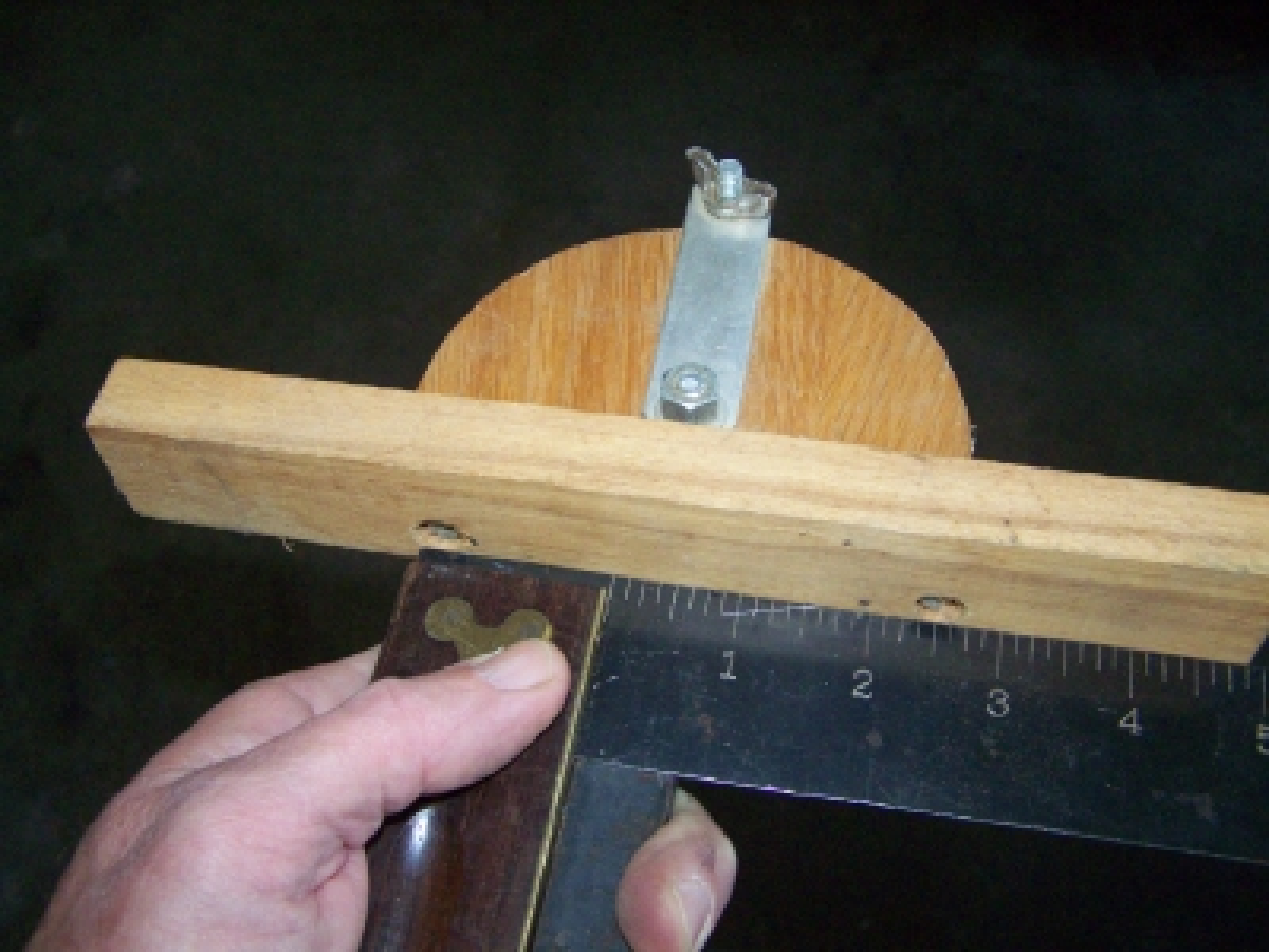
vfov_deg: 37.7
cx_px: 634
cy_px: 476
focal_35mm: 38
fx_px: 1393
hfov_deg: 49.0
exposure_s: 1/40
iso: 400
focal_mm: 6.3
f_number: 2.8
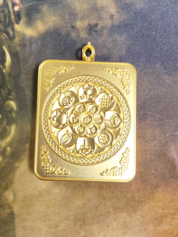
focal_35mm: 27
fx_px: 185
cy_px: 118
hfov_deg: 51.4
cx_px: 89
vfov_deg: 65.3
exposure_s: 1/100
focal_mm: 5.53
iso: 200
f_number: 1.8
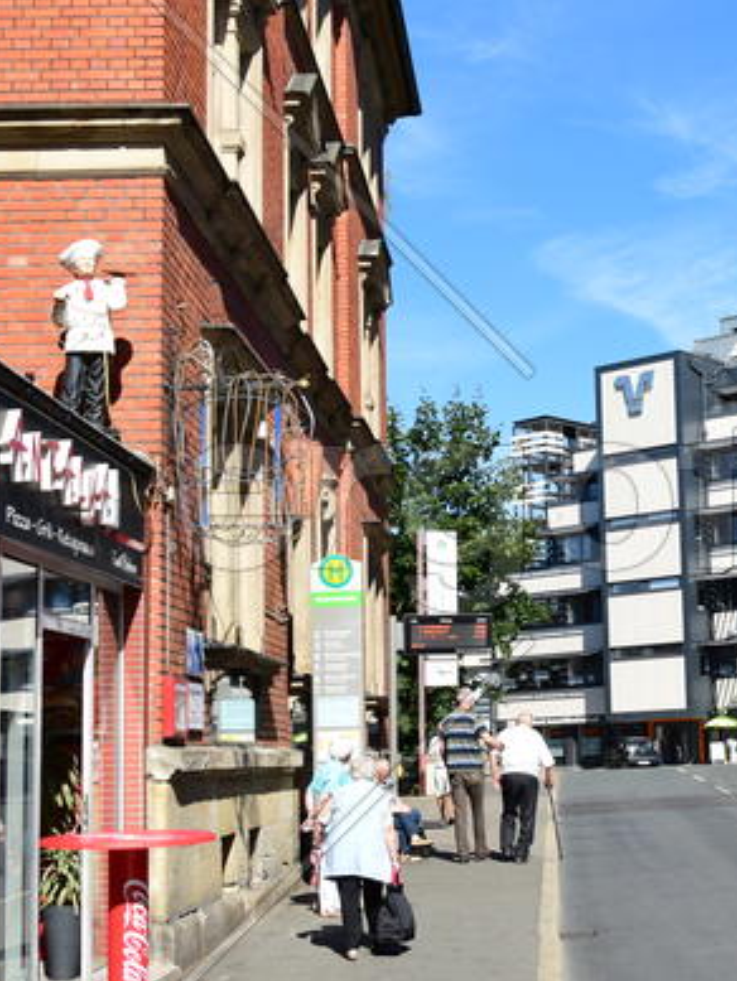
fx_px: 1646
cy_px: 507
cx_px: 661
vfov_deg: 33.2
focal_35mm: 58
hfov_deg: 24.5
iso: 100
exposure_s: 1/200
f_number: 7.1
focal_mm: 18
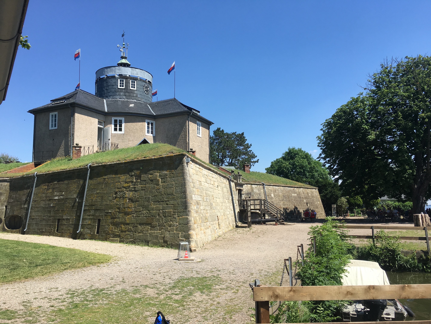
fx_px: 361
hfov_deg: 61.7
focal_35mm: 29
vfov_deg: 48.2
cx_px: 216
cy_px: 162
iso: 25
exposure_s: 1/1350
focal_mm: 4.15
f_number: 2.2
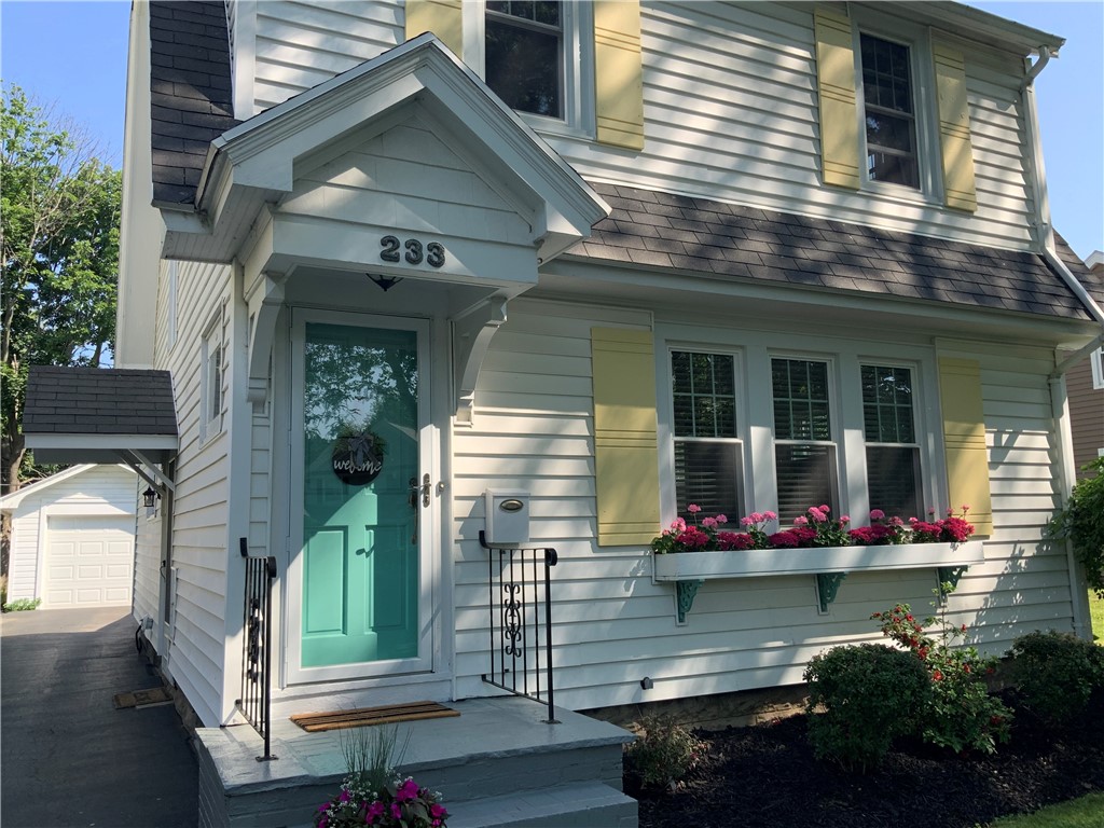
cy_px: 414
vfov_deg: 48.2
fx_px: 925
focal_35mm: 29
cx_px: 552
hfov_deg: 61.7
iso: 16
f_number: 1.8
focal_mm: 3
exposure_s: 1/568
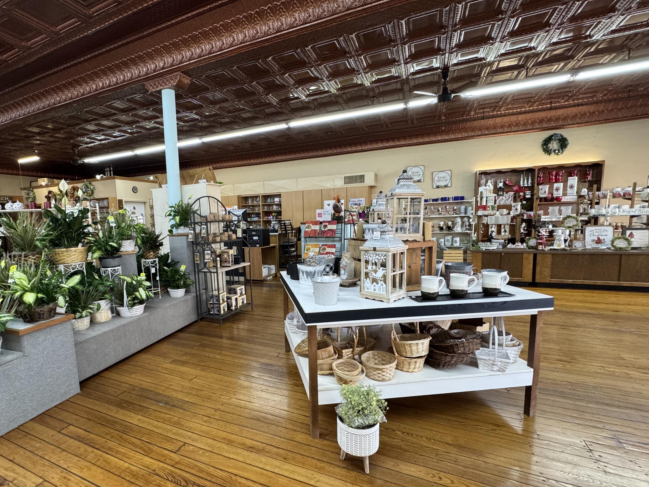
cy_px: 256
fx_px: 319
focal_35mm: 17
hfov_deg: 90.4
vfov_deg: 74.7
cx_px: 276
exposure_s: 1/120
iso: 250
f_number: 2.2
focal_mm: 2.22
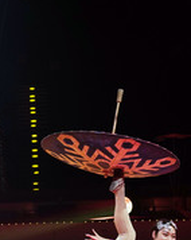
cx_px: -33
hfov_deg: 13.2
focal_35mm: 114
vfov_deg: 16.8
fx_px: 807
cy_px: 186
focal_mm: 48
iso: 1600
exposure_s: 1/640
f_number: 4.5
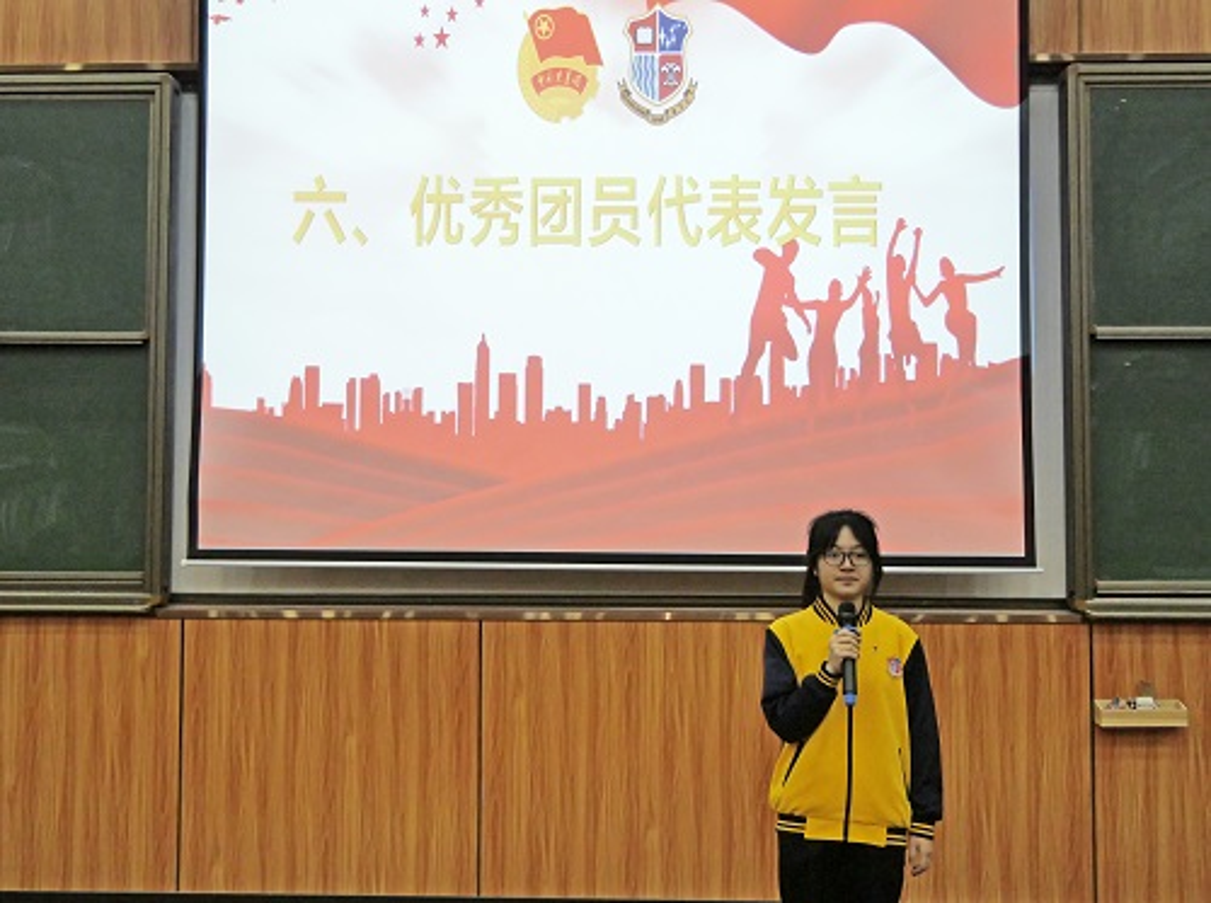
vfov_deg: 39.5
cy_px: 452
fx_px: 1257
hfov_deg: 51.4
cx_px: 606
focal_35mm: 36
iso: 1250
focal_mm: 18
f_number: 3.9
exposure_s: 1/160
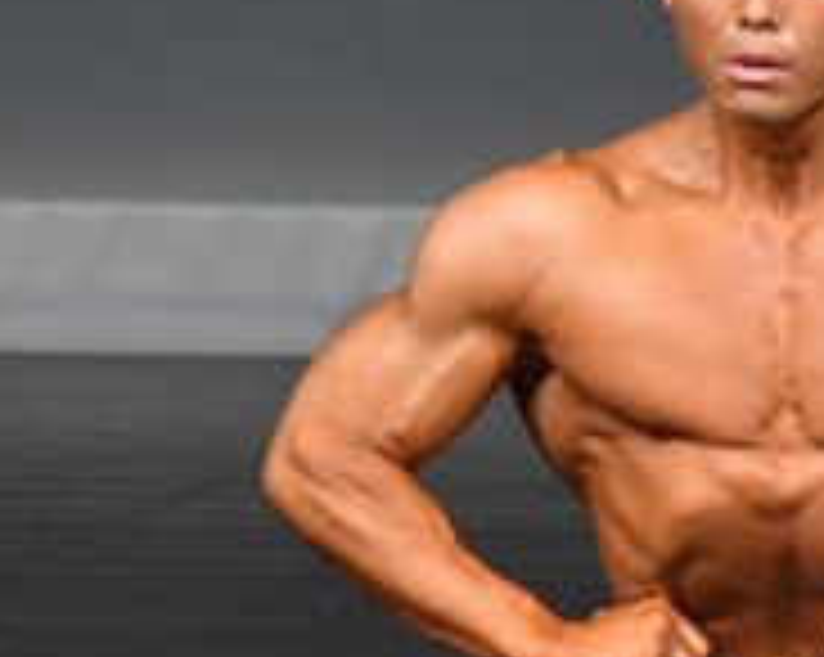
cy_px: 482
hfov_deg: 1.1
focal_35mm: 1787
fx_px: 43534
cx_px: 543
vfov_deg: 0.9
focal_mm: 300
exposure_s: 1/400
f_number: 5.6
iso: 4000
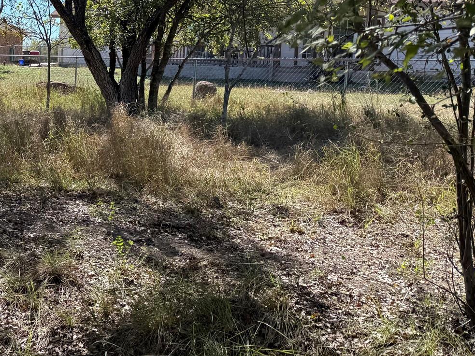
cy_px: 114
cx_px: -16
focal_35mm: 50
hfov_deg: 34.3
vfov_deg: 28.9
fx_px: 686
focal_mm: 6.76
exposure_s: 1/1493
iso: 80
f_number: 1.78
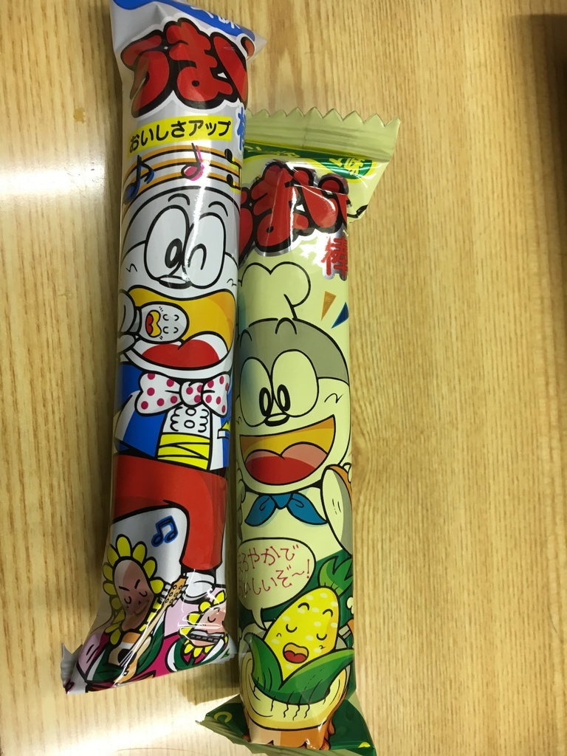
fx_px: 633
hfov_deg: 48.2
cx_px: 284
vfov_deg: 61.7
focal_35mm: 29
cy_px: 378
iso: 50
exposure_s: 1/30
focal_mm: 4.15
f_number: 2.2
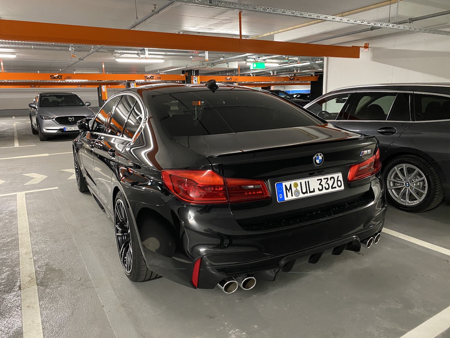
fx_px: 338
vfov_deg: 53.1
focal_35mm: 26
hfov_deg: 67.3
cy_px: 169
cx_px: 225
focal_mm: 4.25
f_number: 1.8
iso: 500
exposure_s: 1/33
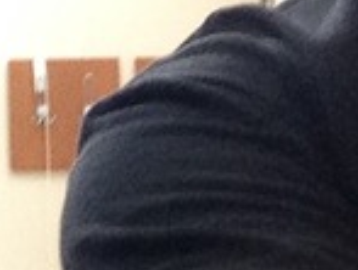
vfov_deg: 9.7
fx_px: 1576
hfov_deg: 12.4
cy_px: -41
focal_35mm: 152
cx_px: -149
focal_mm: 2.18
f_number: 2.4
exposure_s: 1/30
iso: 160
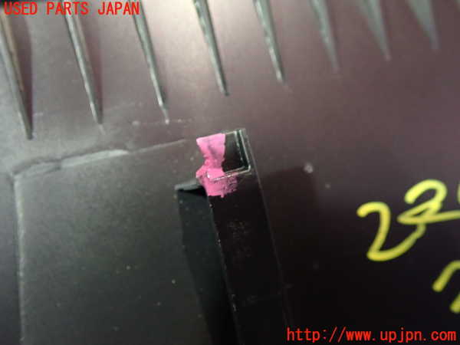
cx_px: 230
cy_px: 172
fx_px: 425
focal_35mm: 32
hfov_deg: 56.8
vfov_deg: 44.2
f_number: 2.4
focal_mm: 5.79
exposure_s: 1/13
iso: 800
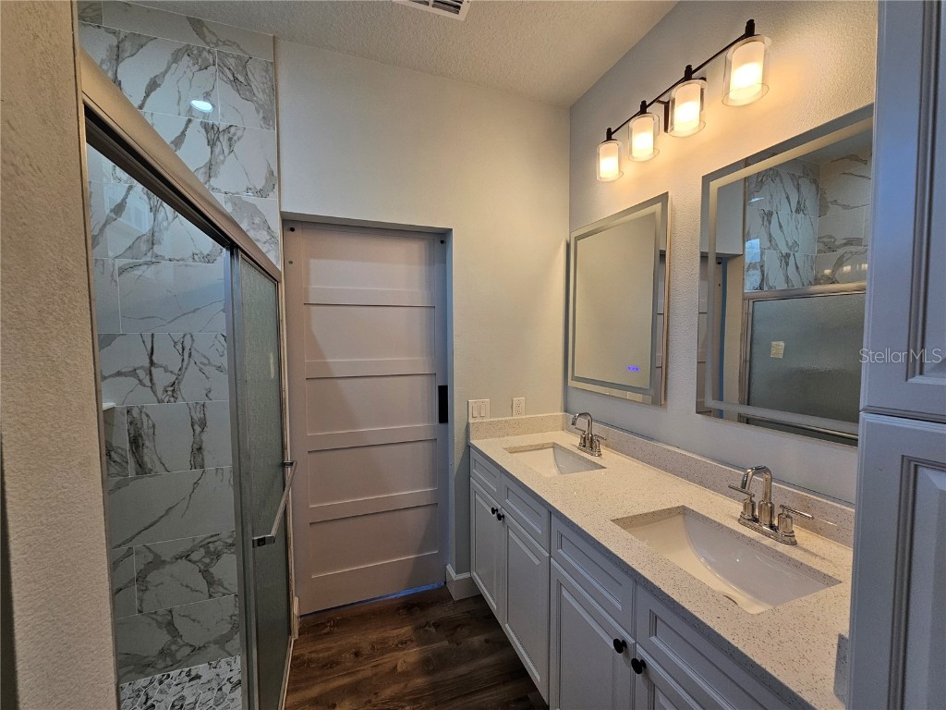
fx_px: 355
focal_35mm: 13
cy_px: 355
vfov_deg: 89.9
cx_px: 473
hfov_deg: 106.2
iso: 80
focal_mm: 2.2
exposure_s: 1/120
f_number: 2.2
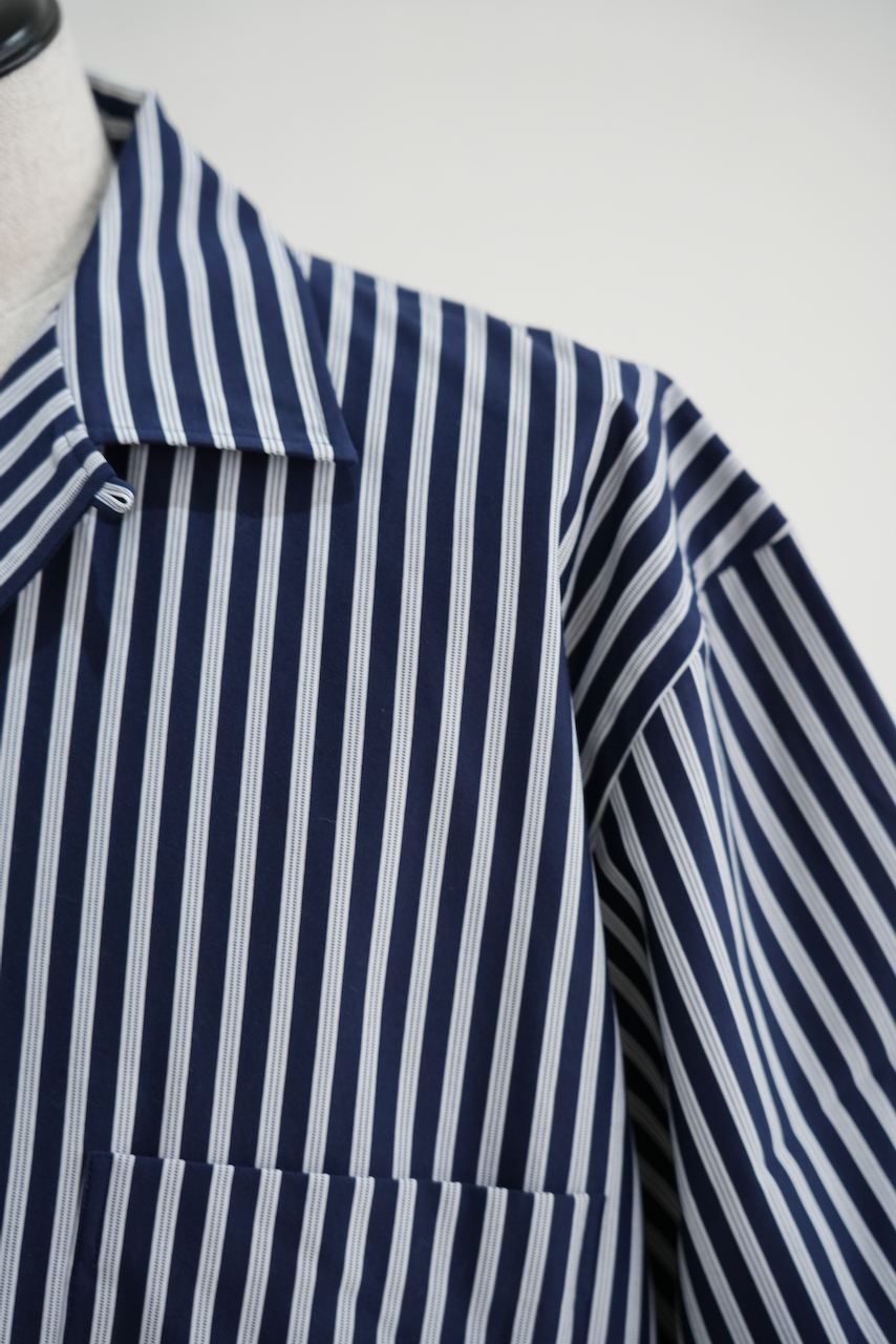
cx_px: 448
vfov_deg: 24.8
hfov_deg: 16.7
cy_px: 672
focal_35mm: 82
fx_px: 3059
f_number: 4
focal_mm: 82
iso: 1000
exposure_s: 1/100
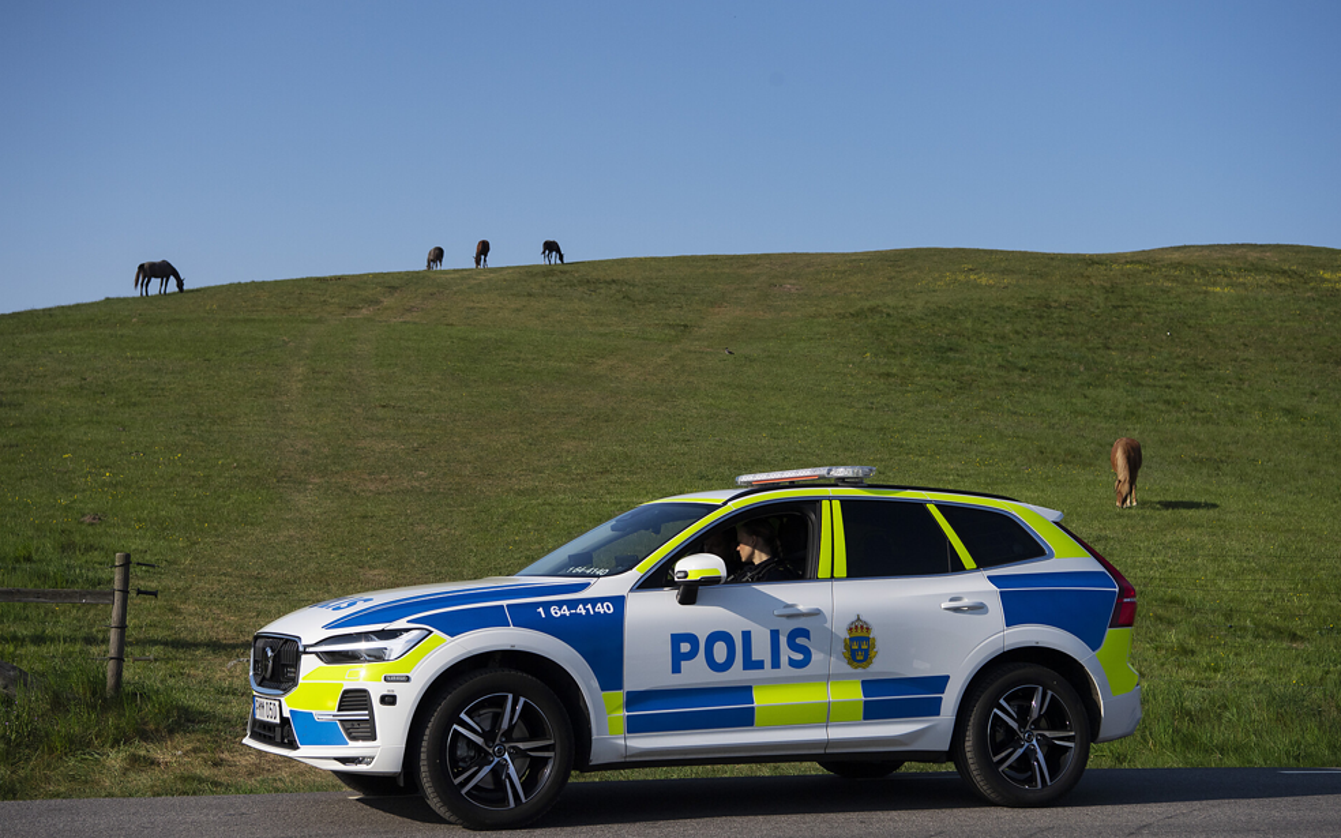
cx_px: 666
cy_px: 429
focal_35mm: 57
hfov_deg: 35.7
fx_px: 2083
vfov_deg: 22.7
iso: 500
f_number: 5.6
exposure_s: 1/8000
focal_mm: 55
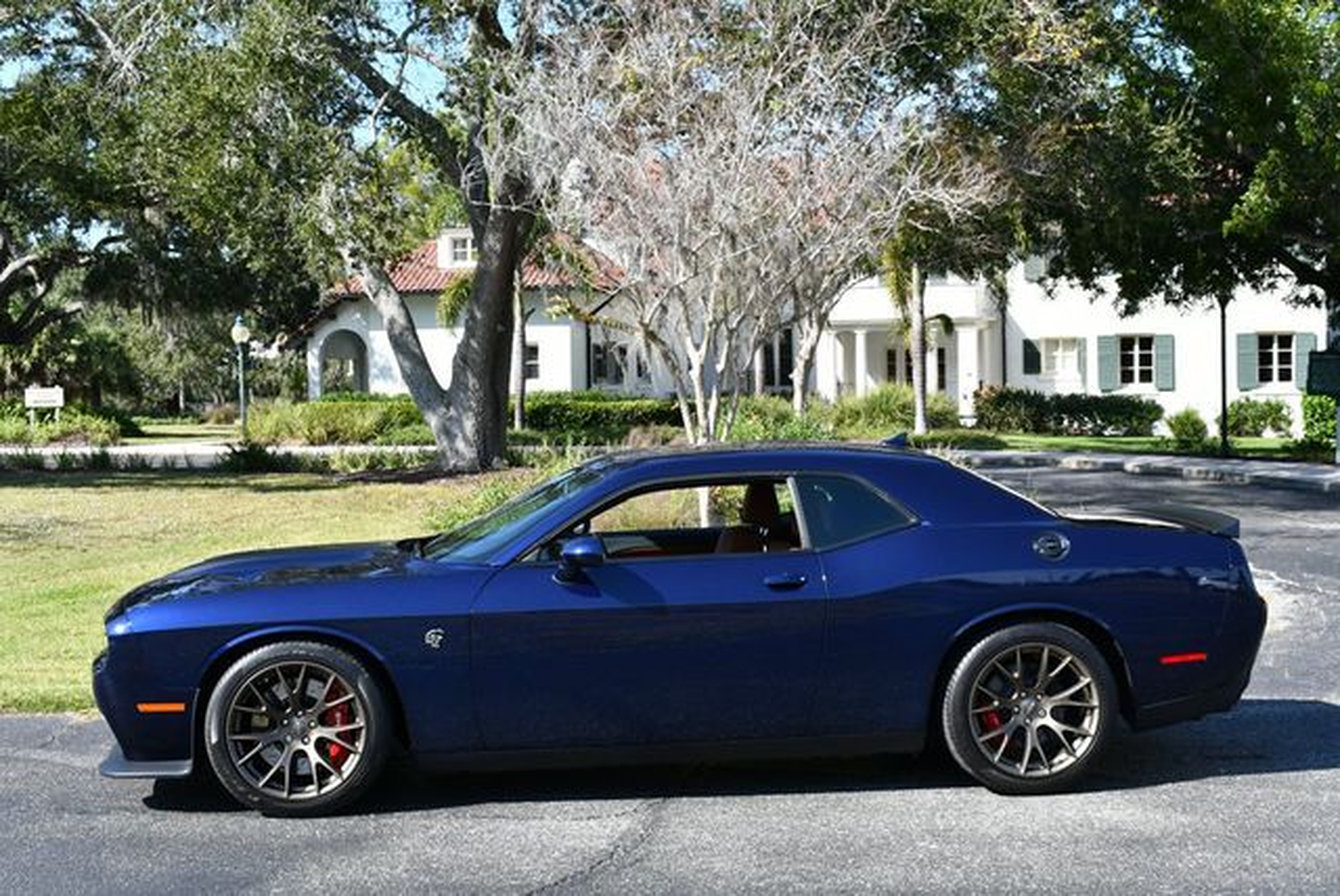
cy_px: 448
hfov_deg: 39.6
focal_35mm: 50
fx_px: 1863
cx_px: 670
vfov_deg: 27.0
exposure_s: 1/250
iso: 180
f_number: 8
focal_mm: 25
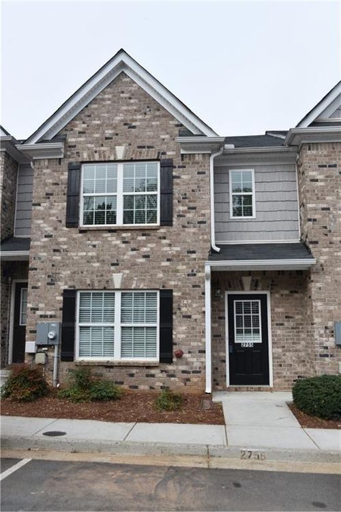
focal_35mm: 31
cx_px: 170
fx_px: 440
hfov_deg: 42.3
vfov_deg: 60.3
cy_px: 256
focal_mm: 31
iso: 220
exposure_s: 1/250
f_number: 8
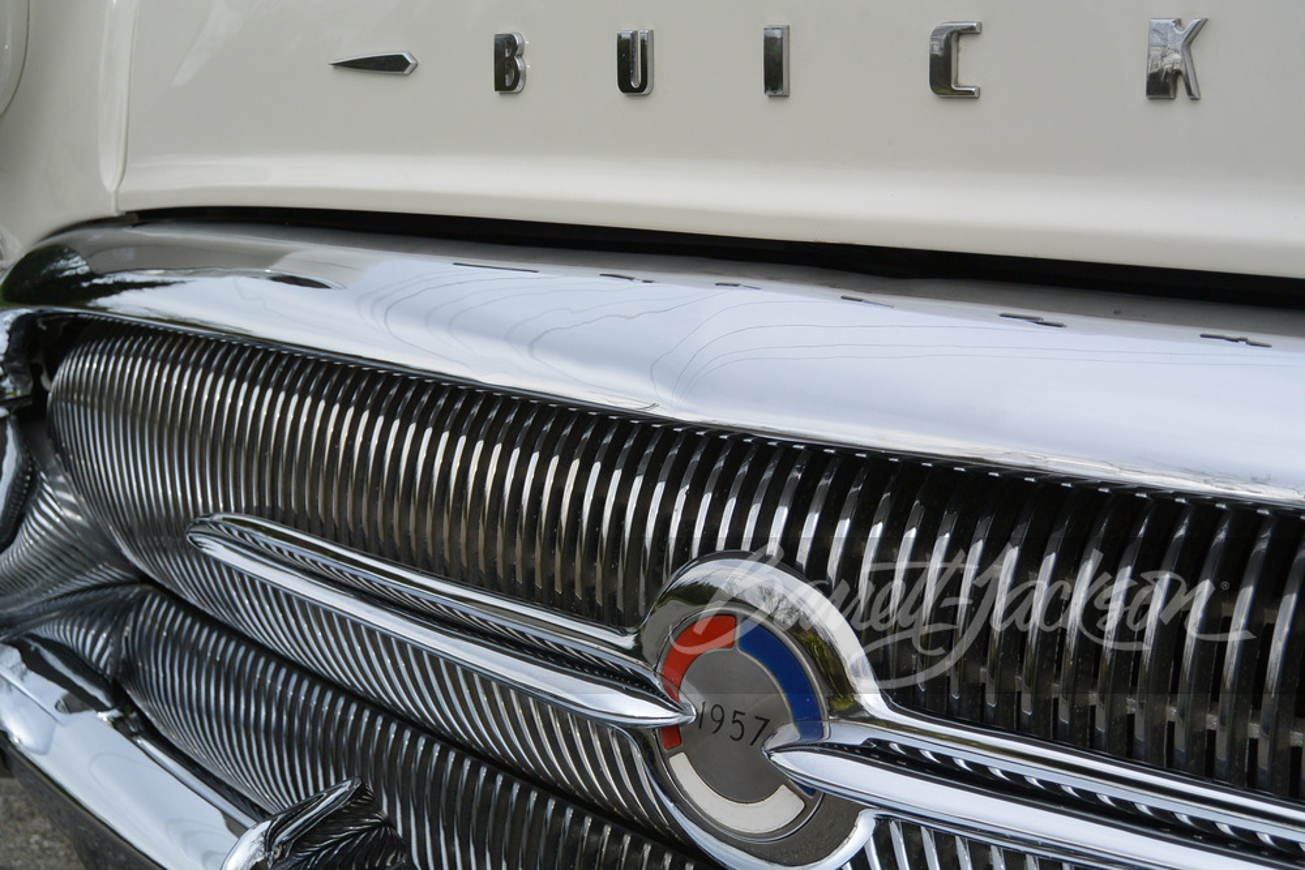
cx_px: 652
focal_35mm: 55
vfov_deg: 24.6
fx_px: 1994
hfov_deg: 36.2
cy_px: 435
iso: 140
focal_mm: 20.5
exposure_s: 1/500
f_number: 4.8
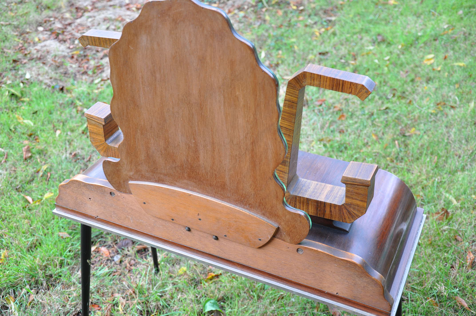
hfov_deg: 43.7
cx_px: 238
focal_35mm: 45
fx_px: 594
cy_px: 158
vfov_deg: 29.8
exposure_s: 1/25
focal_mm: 30
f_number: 5
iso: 250
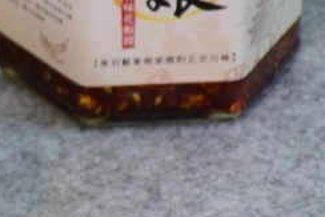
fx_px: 6784
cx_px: -309
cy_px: 112
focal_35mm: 751
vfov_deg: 1.8
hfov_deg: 2.7
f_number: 5.6
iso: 1600
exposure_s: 1/80
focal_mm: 122
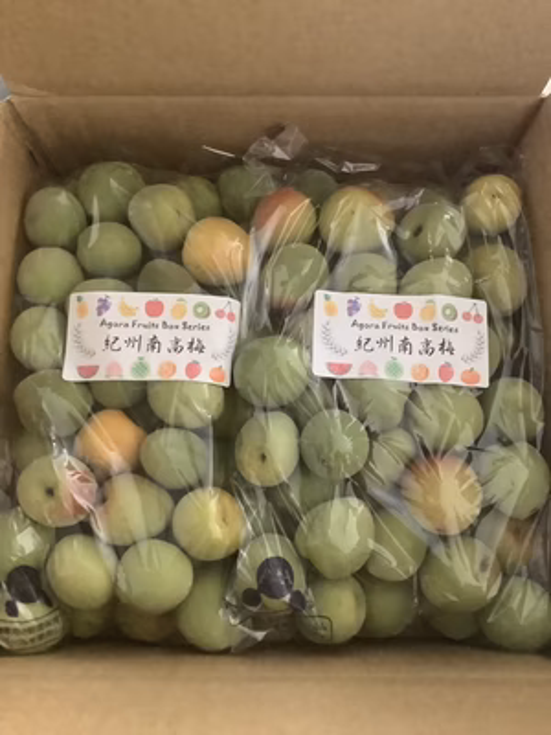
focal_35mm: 31
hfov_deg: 45.4
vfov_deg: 58.4
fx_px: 658
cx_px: 276
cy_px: 368
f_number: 2.4
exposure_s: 1/30
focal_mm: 3.3
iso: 640
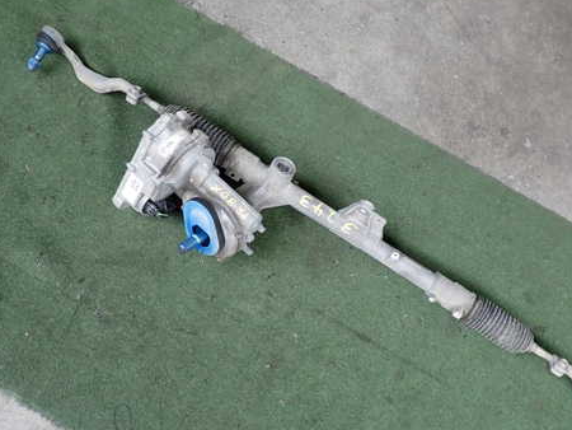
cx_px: 334
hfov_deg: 46.6
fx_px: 661
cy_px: 228
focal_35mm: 40
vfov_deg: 36.0
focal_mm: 5.4
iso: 160
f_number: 2.3
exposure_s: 1/125
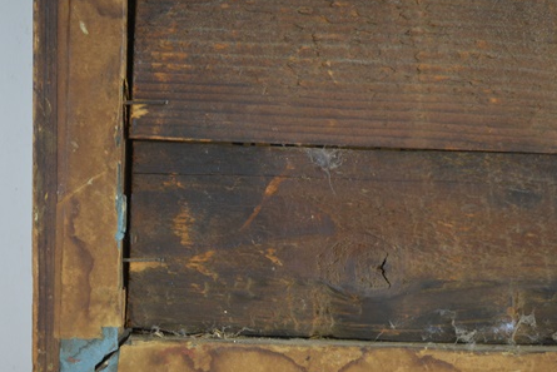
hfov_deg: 21.9
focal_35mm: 93
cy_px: 234
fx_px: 1439
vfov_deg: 14.7
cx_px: 275
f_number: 5.3
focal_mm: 46
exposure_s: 1/60
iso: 800
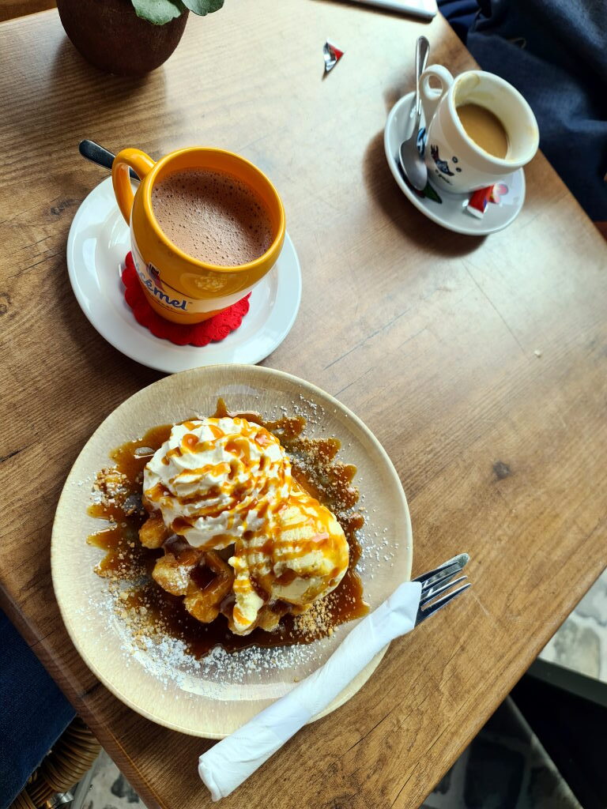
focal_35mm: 25
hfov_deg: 54.9
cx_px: 304
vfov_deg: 69.4
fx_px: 585
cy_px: 404
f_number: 1.8
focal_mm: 7
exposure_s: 1/229
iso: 50
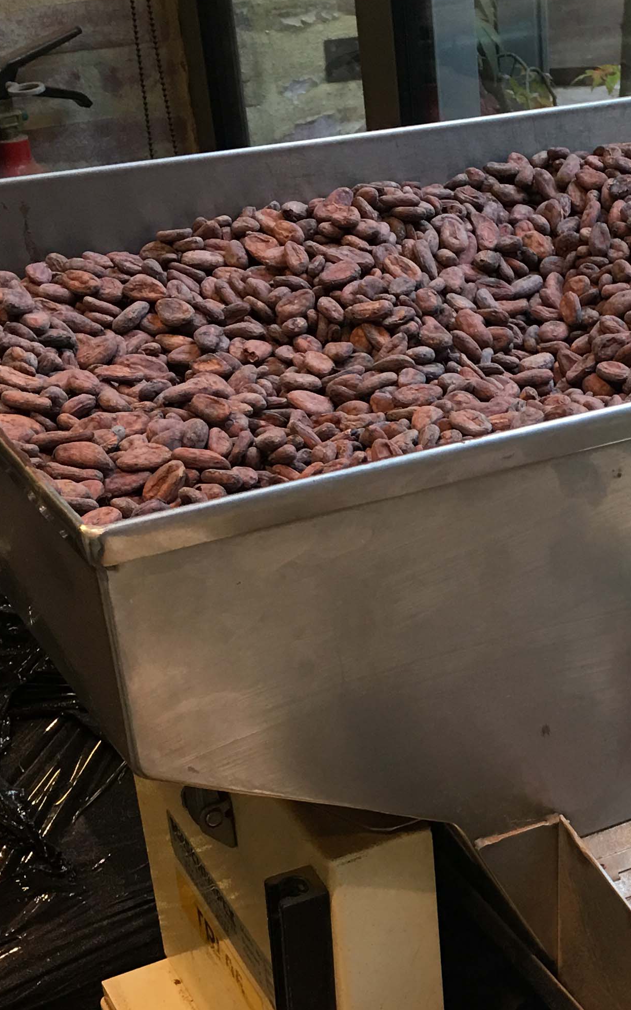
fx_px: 1733
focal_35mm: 63
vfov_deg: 32.1
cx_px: 655
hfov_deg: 19.9
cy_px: 699
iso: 50
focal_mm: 4.15
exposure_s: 1/33
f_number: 2.2
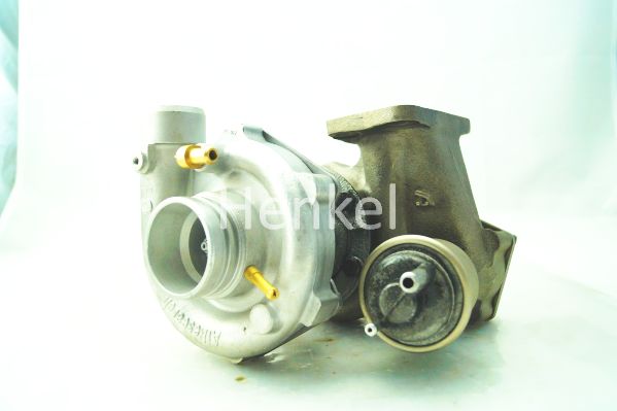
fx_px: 617
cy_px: 206
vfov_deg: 36.9
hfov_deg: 53.1
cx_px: 308
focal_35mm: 36
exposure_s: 1/160
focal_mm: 24
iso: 160
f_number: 4
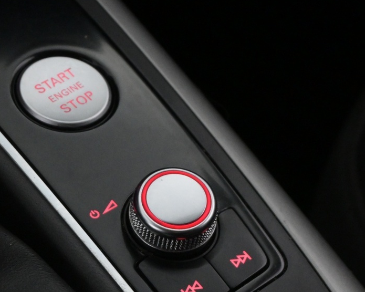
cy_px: 234
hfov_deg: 13.7
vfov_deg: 10.9
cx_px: 181
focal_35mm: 141
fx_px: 1524
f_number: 6
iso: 3200
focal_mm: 43
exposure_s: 1/60
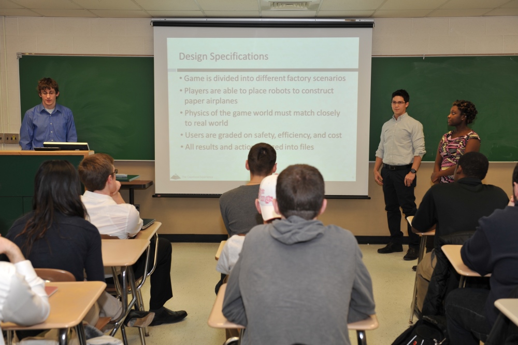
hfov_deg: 44.5
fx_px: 633
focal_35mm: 44
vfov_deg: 30.5
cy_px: 172
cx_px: 259
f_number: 5
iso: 280
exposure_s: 1/60
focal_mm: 44
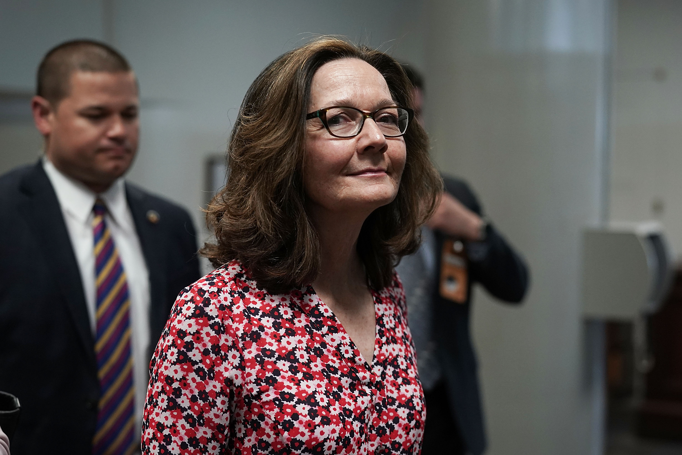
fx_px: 947
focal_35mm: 50
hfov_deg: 39.6
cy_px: 228
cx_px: 341
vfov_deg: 27.0
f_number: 2
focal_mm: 50
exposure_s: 1/320
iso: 1600
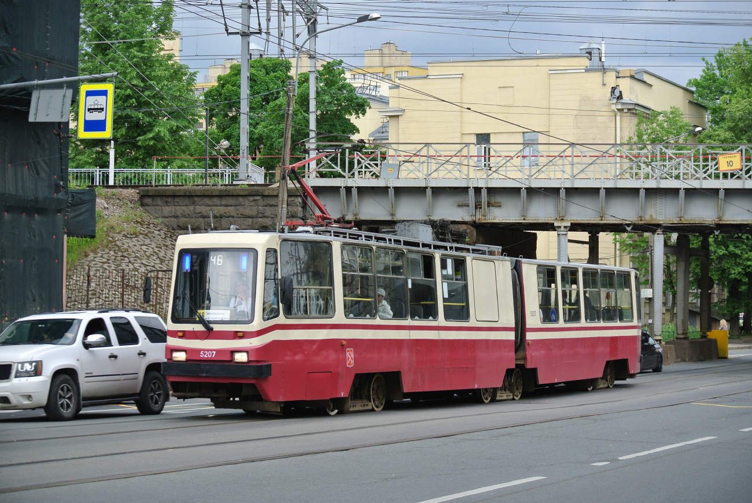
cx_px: 376
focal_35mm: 88
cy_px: 252
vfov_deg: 15.6
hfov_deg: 23.1
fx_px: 1840
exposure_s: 1/80
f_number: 3.8
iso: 100
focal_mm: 32.8
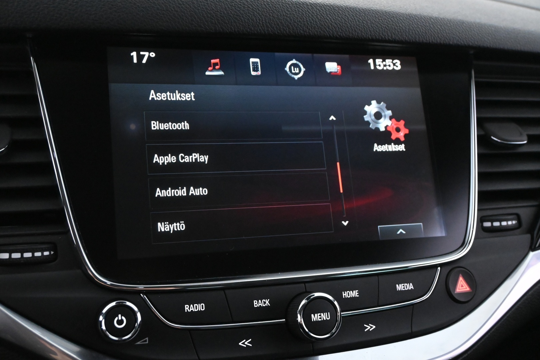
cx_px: 270
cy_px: 180
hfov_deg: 49.6
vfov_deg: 34.2
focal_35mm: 39
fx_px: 585
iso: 6400
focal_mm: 26
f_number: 5.6
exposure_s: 1/40
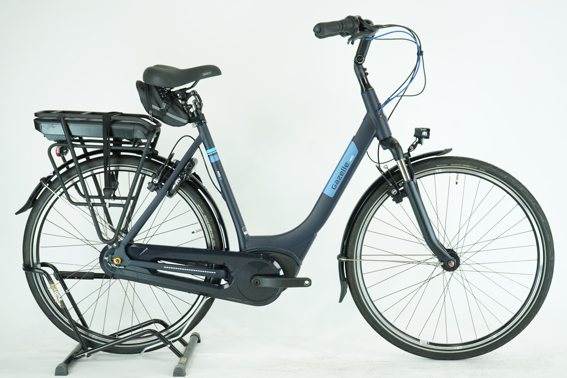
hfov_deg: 34.5
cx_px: 284
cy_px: 189
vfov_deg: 23.4
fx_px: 913
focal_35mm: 58
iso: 1600
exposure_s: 1/200
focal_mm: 58
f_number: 5
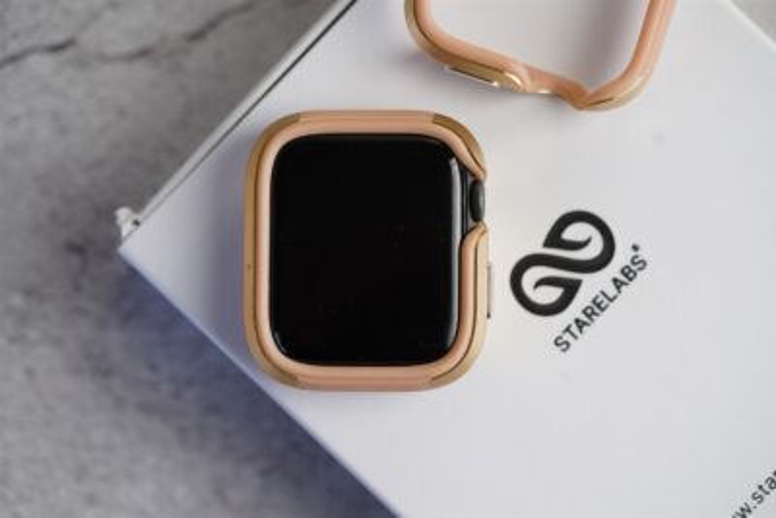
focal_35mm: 90
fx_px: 1941
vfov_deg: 15.2
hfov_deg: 22.6
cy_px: 259
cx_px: 388
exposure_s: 1/160
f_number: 4
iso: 1000
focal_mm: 90
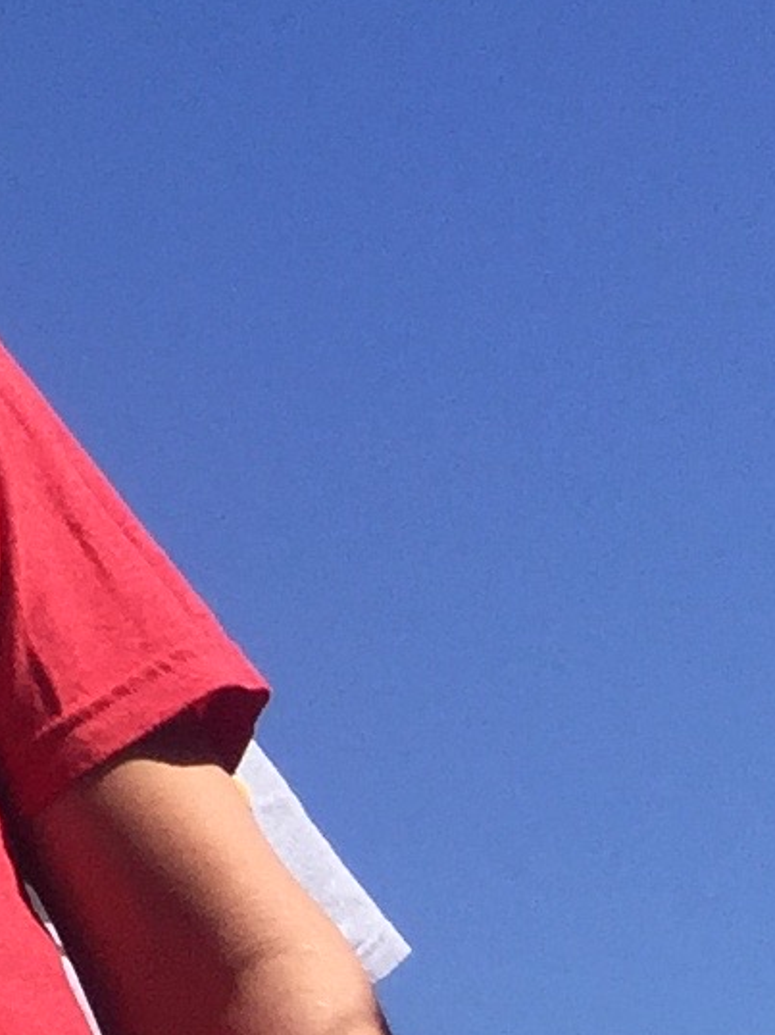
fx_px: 5258
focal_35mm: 176
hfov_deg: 6.9
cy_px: -1239
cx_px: -2131
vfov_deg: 10.1
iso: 32
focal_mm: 4.15
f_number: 2.2
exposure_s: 1/2326
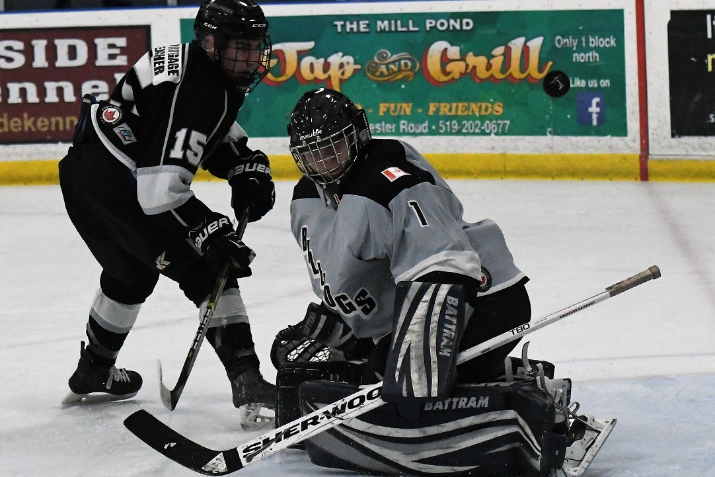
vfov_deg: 13.0
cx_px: 358
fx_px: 2085
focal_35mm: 105
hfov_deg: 19.5
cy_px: 238
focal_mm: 70
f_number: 4.5
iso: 6400
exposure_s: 1/2000
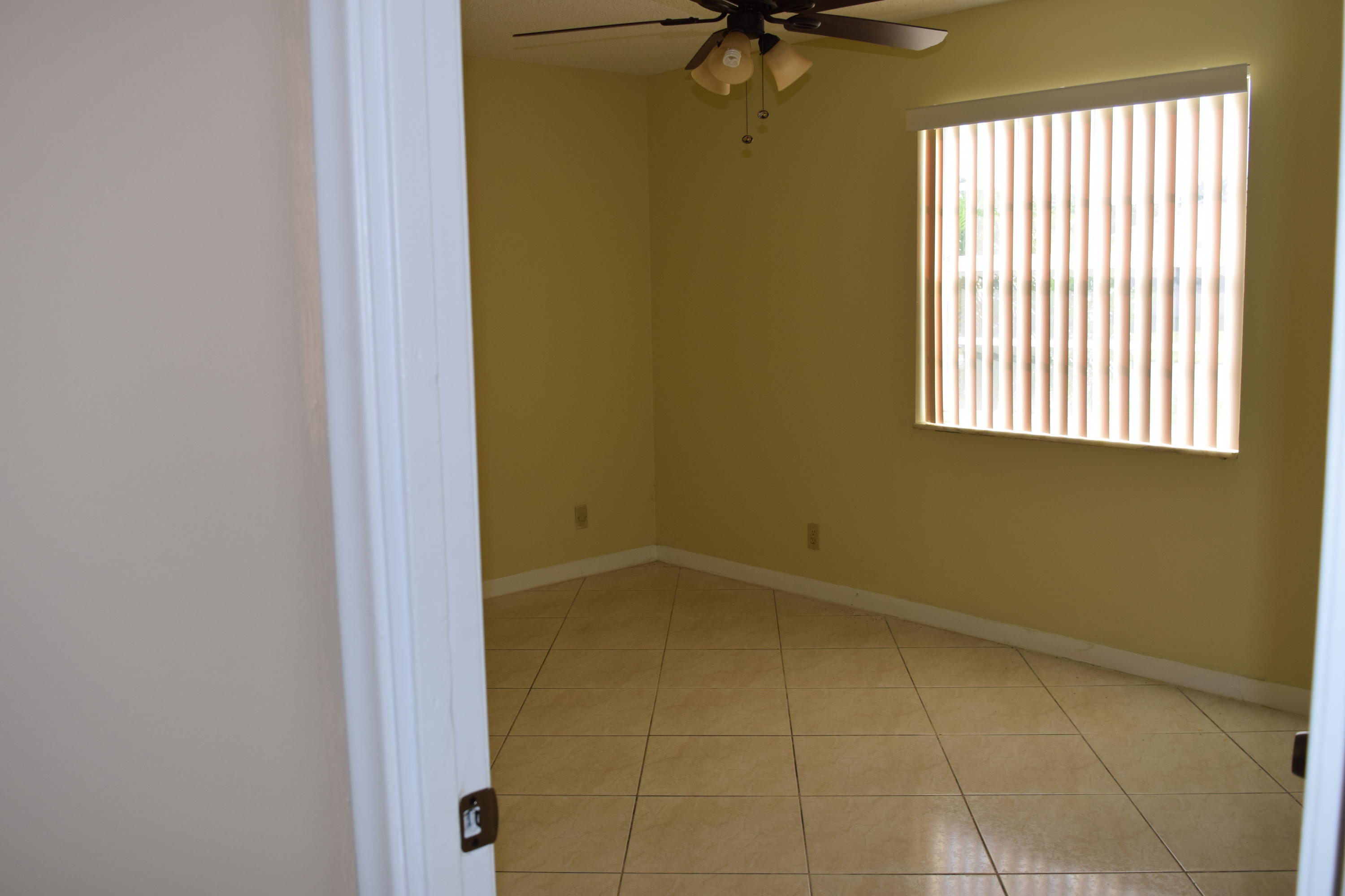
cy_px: 448
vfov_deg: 40.0
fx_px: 1233
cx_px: 672
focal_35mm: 33
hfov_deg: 57.2
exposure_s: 1/125
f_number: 5.6
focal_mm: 22
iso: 320
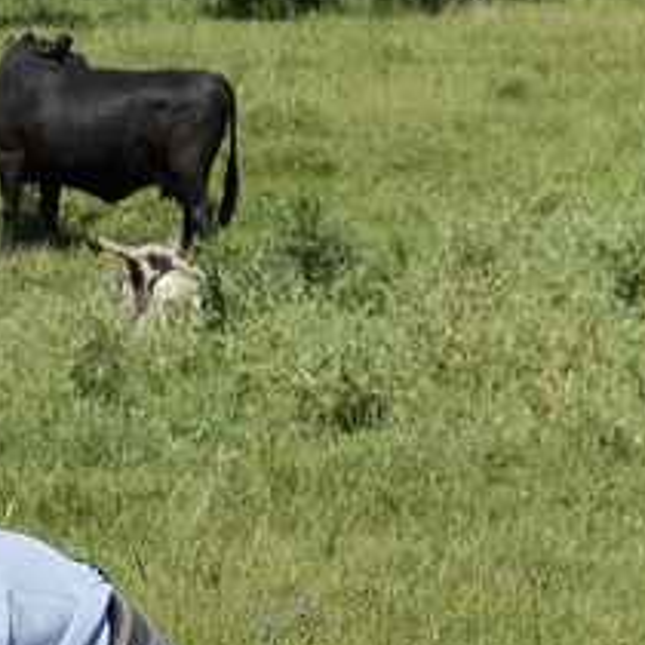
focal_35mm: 363
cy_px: 138
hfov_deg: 4.5
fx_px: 7652
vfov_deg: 4.8
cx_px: -1573
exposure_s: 1/1000
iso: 200
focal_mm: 56
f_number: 6.3
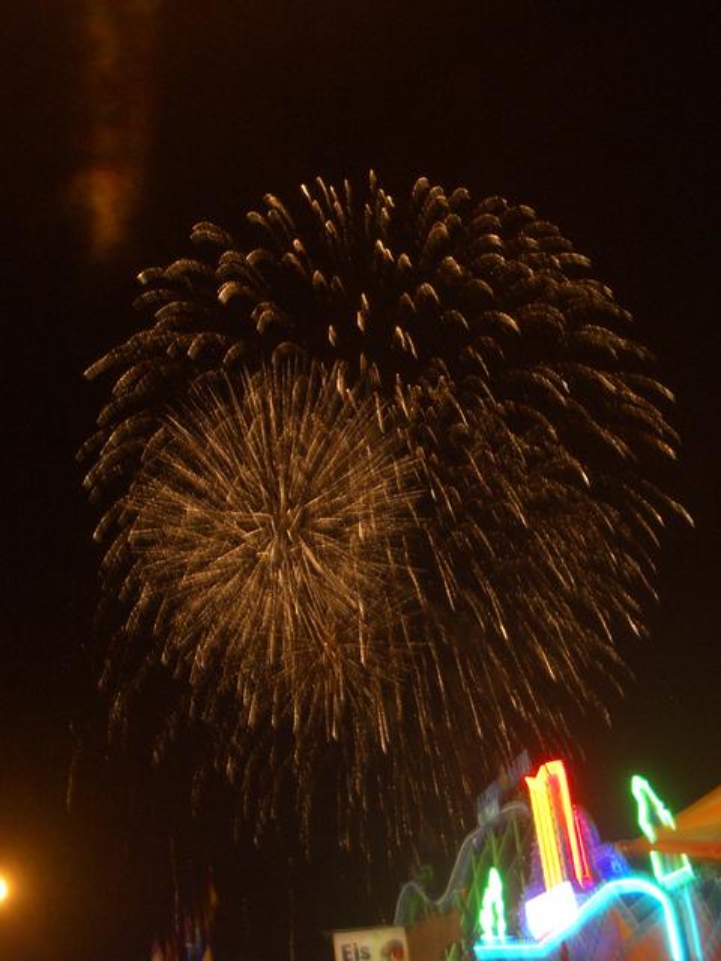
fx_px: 1361
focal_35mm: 49
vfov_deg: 38.9
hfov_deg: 29.7
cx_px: 360
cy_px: 480
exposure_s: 1/8
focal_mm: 8.2
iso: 100
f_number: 3.1
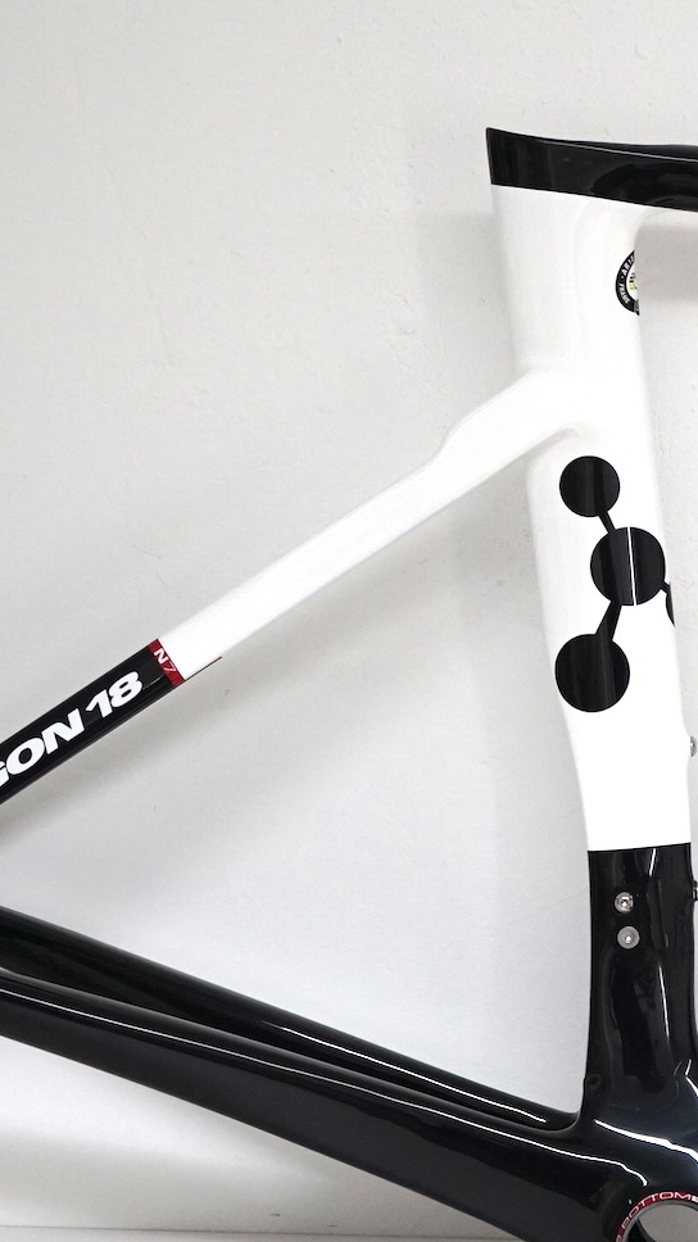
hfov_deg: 10.0
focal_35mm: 119
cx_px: 899
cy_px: 617
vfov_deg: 18.0
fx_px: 3918
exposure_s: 1/60
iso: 1250
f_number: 5
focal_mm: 55
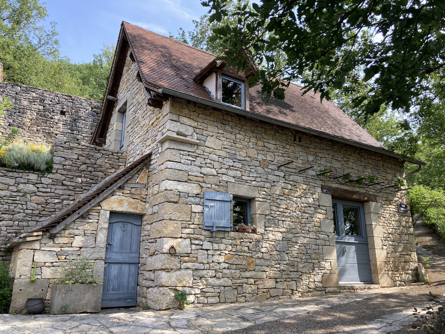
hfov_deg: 63.4
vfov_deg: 49.7
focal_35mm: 28
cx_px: 222
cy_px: 167
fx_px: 360
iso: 20
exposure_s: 1/405
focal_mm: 3.99
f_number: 1.8
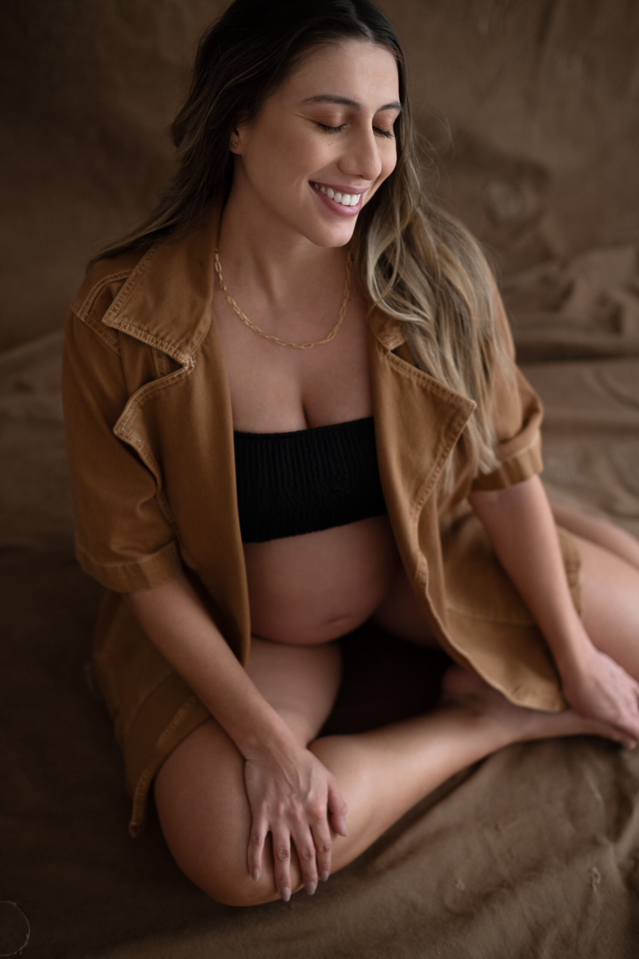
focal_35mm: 50
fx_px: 1332
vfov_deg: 39.6
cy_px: 480
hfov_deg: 27.0
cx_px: 320
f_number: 2
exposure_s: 1/800
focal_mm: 50
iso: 500
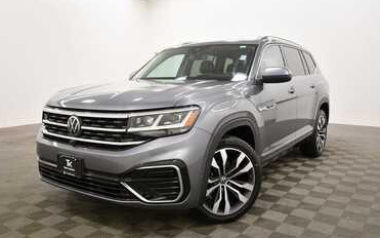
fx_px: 342
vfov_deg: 38.3
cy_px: 132
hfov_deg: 58.1
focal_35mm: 33
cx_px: 181
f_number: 5.6
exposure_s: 1/125
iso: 1100
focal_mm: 20
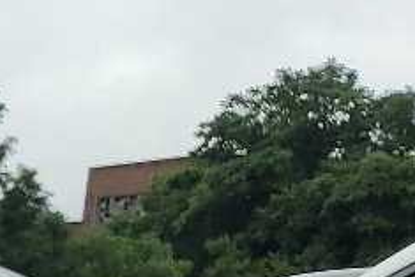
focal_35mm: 184
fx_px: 2122
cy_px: 873
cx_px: -851
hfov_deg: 9.0
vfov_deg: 6.7
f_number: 1.5
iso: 50
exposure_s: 1/1429
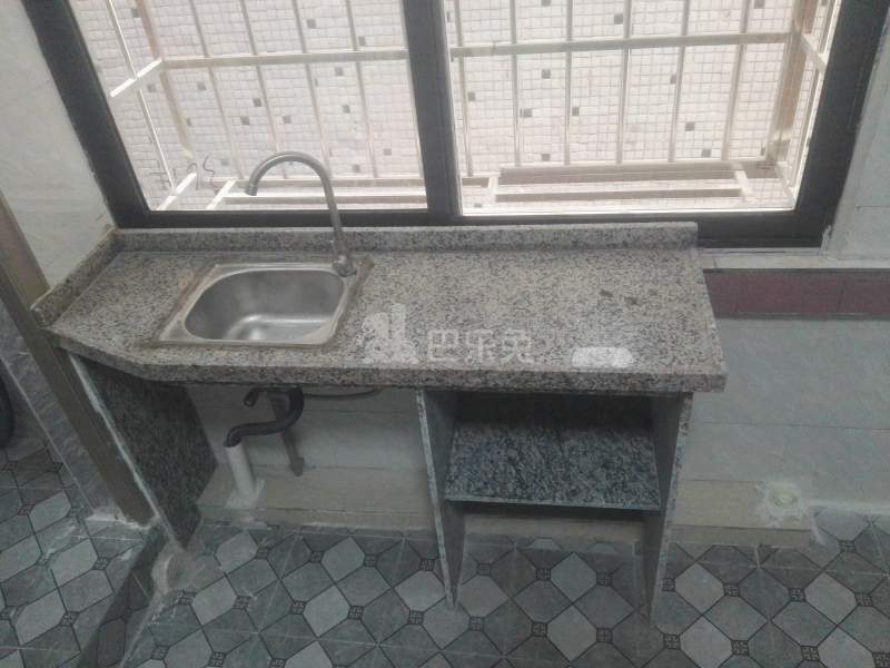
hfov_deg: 63.4
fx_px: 720
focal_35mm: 28
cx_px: 445
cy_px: 334
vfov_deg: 49.7
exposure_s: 1/33.3
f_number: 2
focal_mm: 3.83
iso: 400
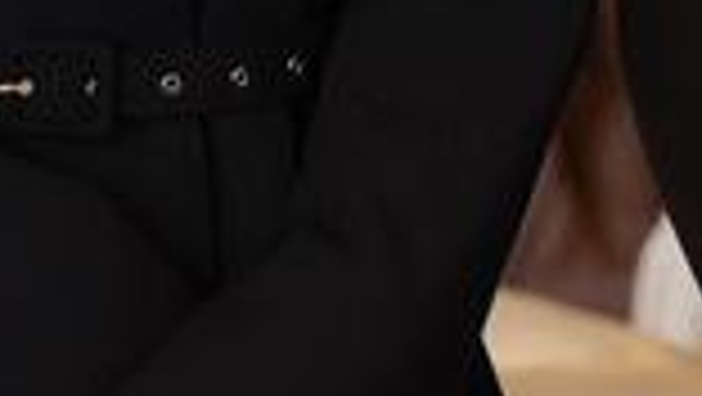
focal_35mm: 618
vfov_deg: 2.0
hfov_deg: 3.5
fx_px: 11511
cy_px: -574
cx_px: 27
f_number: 4
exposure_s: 1/100
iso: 1600
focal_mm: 90
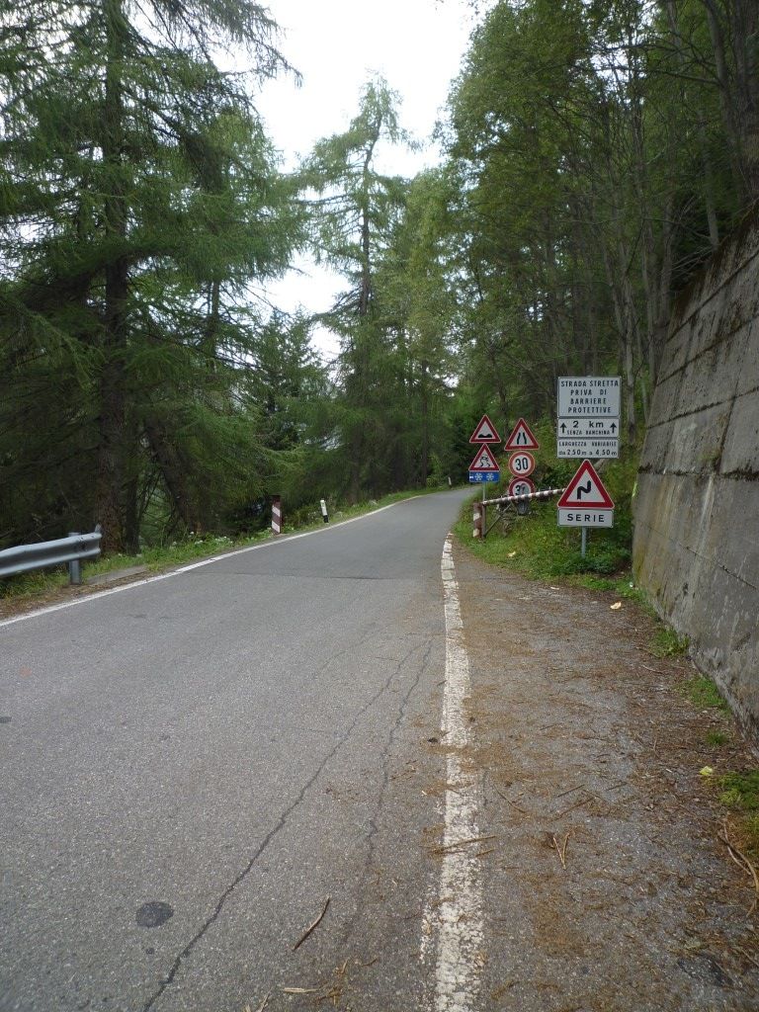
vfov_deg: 69.4
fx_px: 731
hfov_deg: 54.9
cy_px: 506
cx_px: 380
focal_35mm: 25
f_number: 2.8
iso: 80
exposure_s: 1/160
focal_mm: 4.4
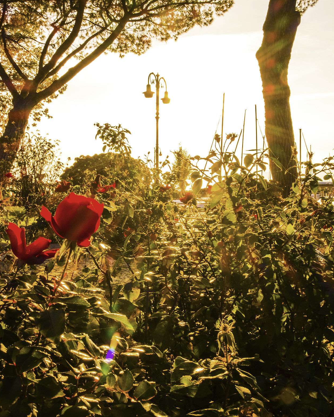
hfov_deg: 38.2
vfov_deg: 46.8
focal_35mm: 39
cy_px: 207
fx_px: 482
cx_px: 156
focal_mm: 18
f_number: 20
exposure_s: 1/30
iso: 200
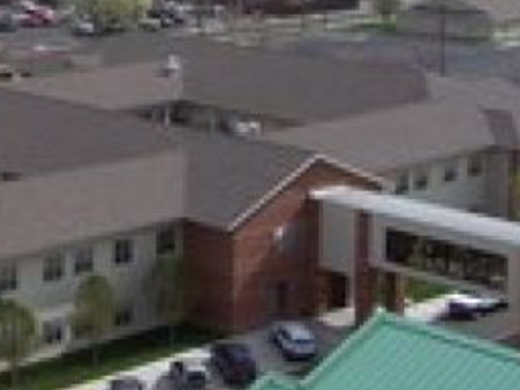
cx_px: 34
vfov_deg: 14.7
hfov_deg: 19.4
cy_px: 2
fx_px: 1487
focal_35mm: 99
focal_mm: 6.3
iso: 80
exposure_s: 1/1000
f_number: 4
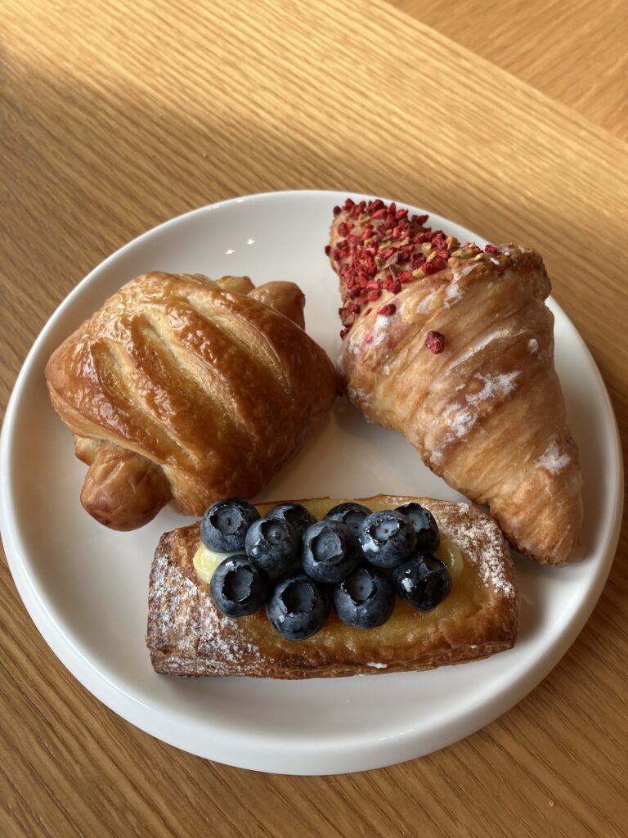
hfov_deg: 49.7
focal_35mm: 28
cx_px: 314
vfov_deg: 63.4
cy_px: 419
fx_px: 677
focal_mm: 3.99
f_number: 1.8
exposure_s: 1/132
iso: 25
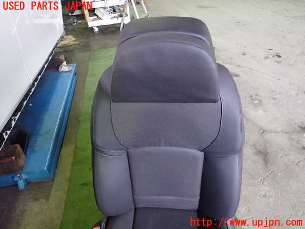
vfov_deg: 54.9
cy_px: 114
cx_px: 152
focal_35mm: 25
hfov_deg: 69.4
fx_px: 220
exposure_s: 1/30
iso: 800
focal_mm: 4.5
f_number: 2
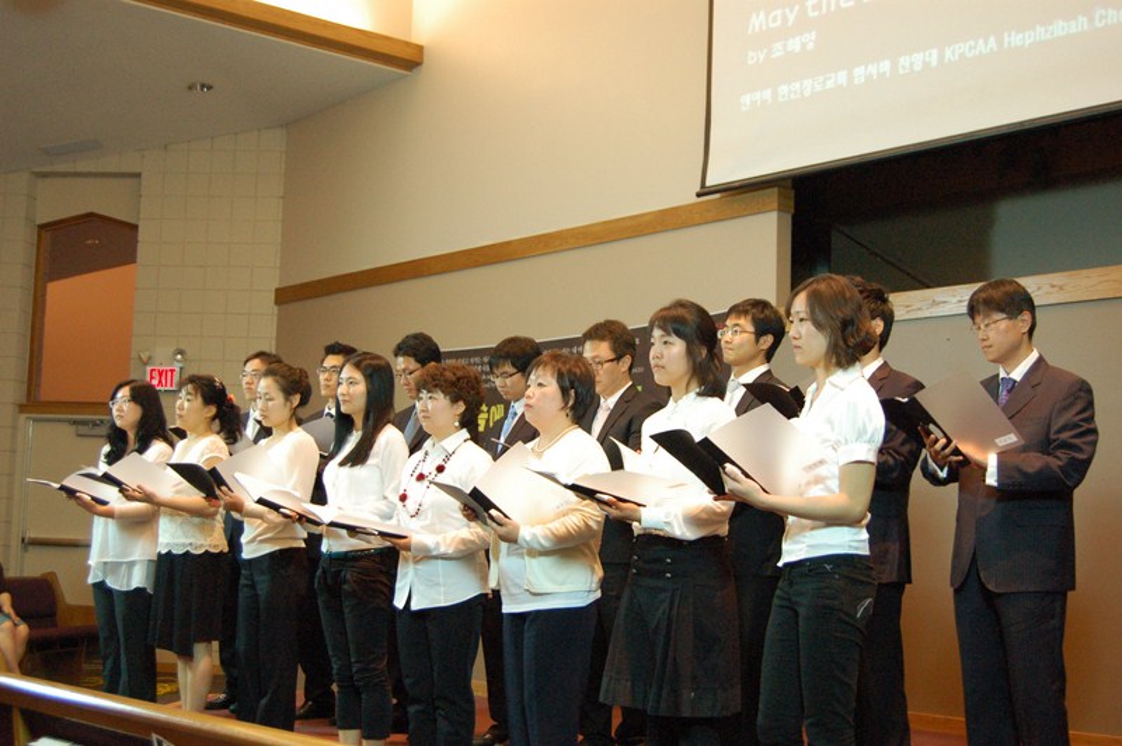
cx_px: 561
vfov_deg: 28.0
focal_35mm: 48
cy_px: 373
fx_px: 1495
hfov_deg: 41.1
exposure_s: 1/20
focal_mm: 32
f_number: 4.5
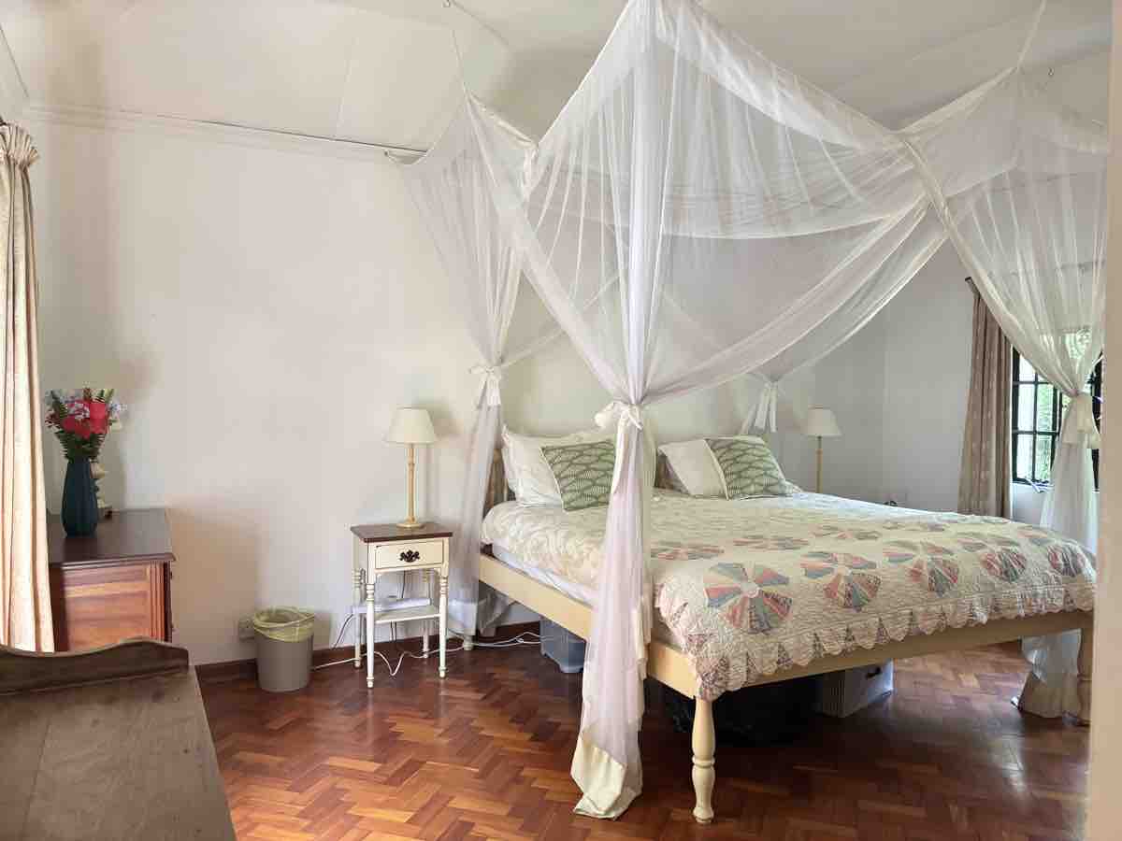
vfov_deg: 53.1
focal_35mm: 26
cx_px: 561
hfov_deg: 67.3
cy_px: 420
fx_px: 843
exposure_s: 1/60
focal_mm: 5.96
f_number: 1.6
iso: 400
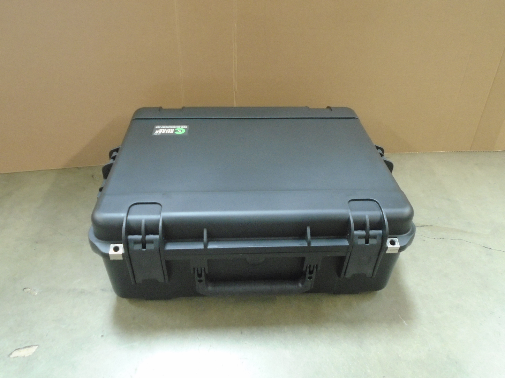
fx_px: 379
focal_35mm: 26
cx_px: 252
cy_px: 189
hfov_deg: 67.3
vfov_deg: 53.1
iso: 400
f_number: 3.2
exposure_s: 1/10
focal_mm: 4.6
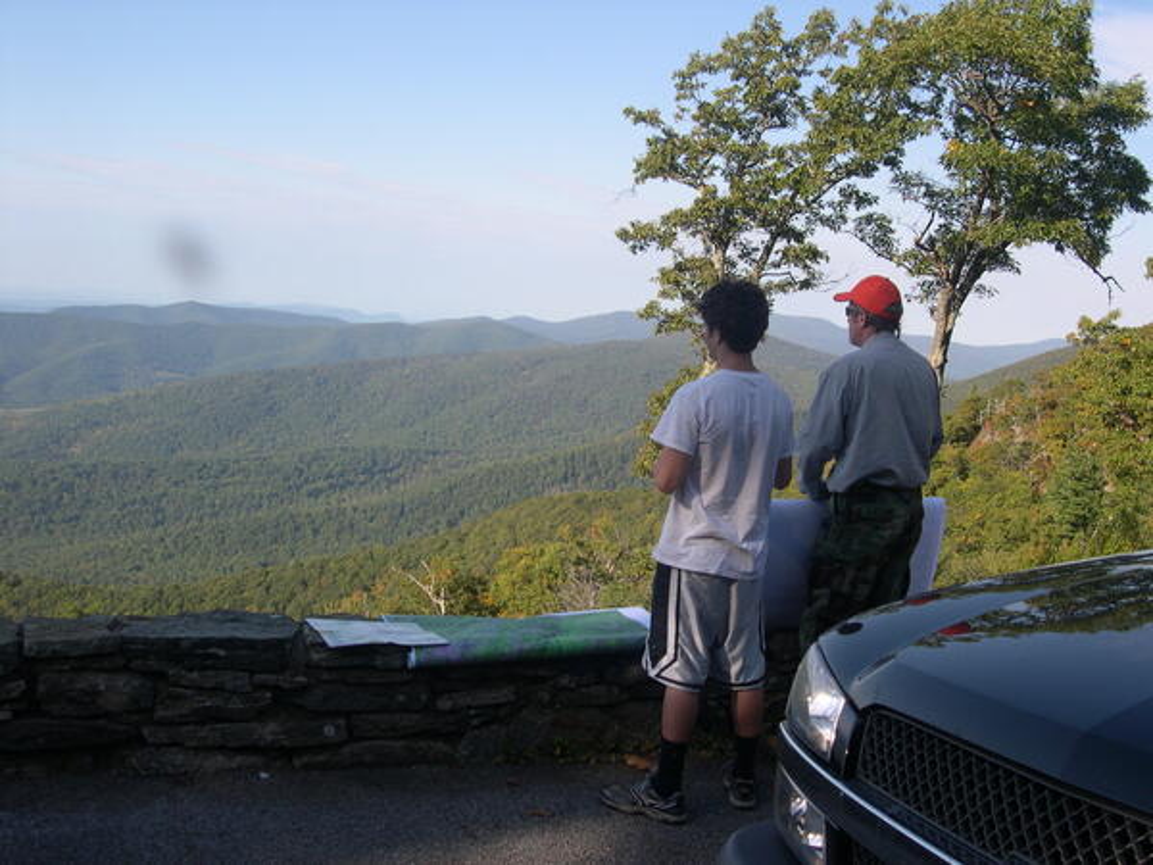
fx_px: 1266
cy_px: 432
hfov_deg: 49.0
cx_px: 576
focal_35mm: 38
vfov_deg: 37.7
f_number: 7.6
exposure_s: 1/125
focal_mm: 8
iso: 100
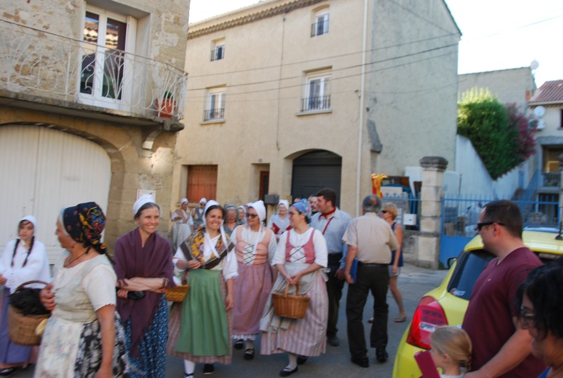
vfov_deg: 43.8
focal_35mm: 30
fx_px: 470
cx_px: 282
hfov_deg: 61.8
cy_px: 189
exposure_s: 1/125
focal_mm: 20
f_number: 5.6
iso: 200
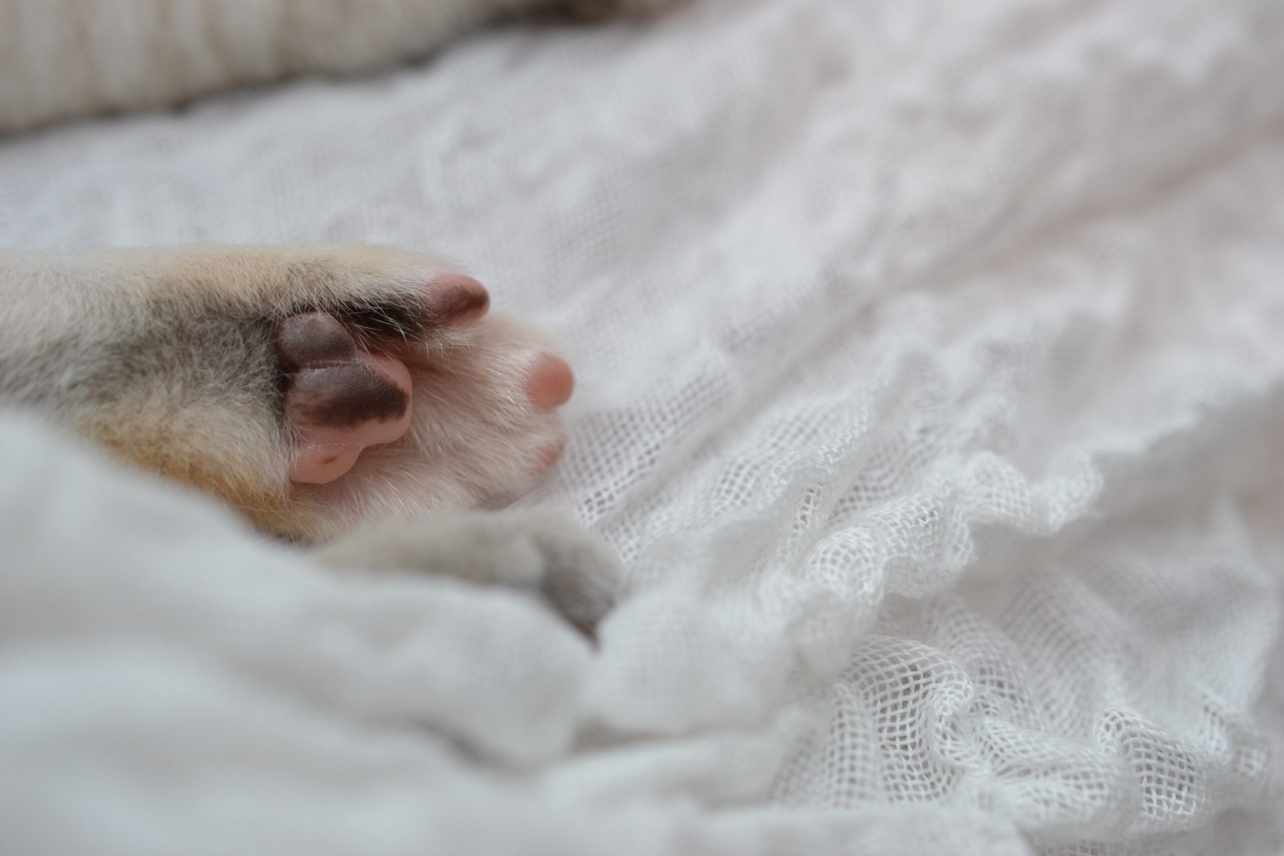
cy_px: 428
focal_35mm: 60
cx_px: 642
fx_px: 2140
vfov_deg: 22.6
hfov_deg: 33.4
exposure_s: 1/100
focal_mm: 40
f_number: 5
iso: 400
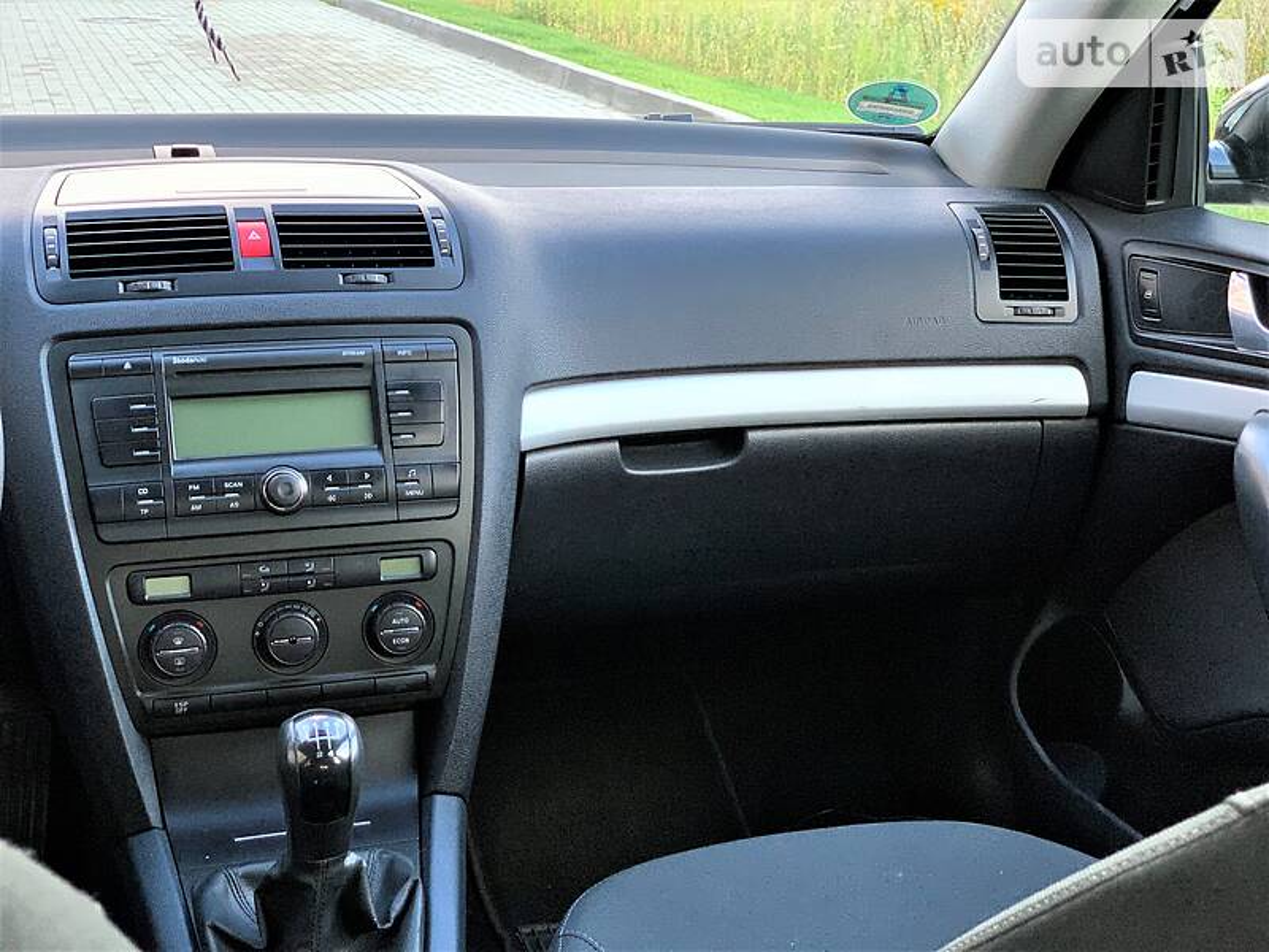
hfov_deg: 36.8
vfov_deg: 28.0
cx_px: 634
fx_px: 1906
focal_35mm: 52
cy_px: 476
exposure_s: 1/60
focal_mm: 6
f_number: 2.4
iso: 320
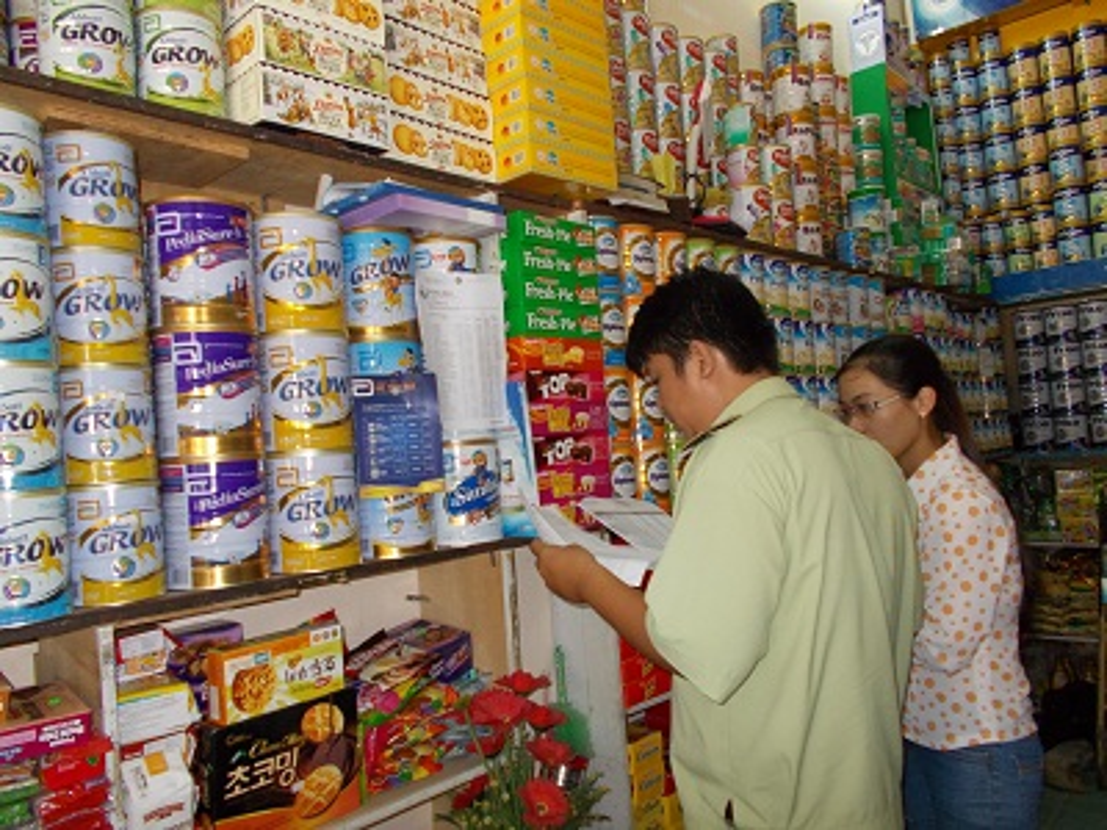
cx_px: 554
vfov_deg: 53.1
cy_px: 415
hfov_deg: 67.3
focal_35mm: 26
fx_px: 831
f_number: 3.2
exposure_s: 1/25
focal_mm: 4.6
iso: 200
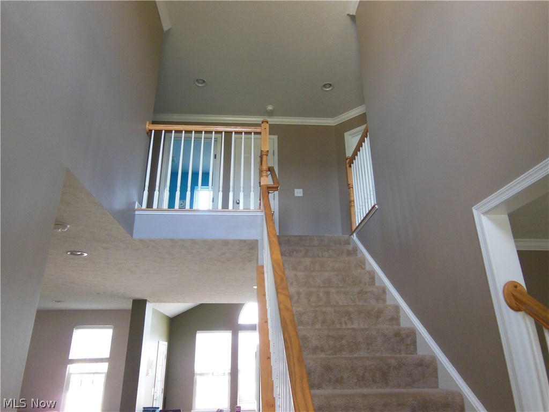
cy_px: 206
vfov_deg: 54.9
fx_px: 396
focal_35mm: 25
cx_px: 274
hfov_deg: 69.4
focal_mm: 4.5
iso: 400
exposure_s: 1/30
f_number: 3.5
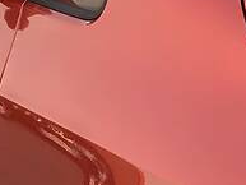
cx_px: 70
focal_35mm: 215
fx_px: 1529
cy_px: 45
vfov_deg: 6.9
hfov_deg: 9.2
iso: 125
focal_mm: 6
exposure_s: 1/109
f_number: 2.4
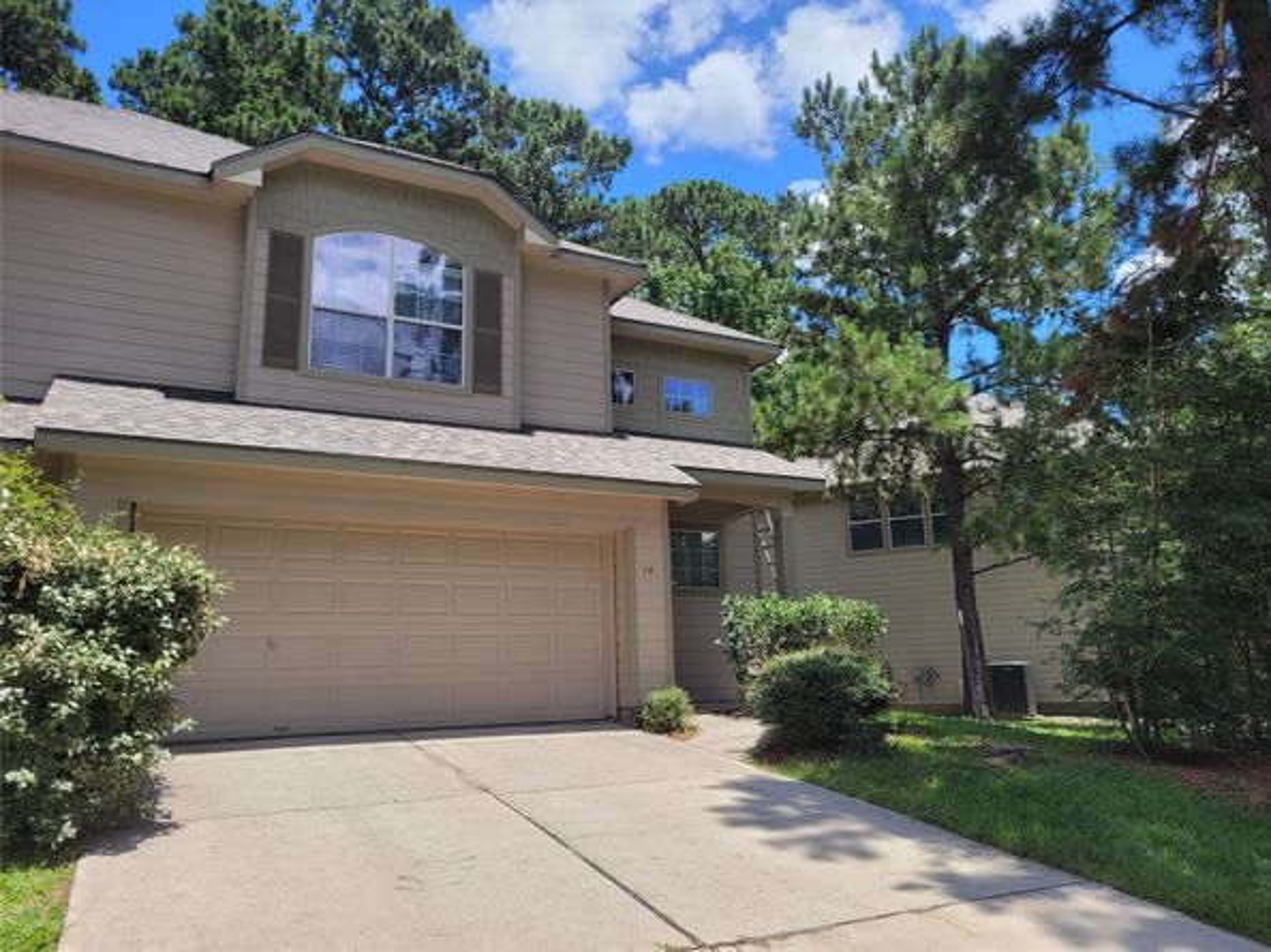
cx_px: 636
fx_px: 954
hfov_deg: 67.3
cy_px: 476
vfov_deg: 53.0
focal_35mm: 26
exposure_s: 1/1718
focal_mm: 5.4
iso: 40
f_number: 1.8
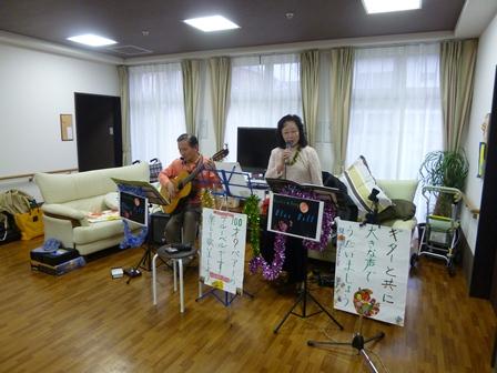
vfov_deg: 56.8
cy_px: 186
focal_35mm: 24
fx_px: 345
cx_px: 248
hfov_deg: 71.6
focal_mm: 4.3
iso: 320
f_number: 2.5
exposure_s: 1/60
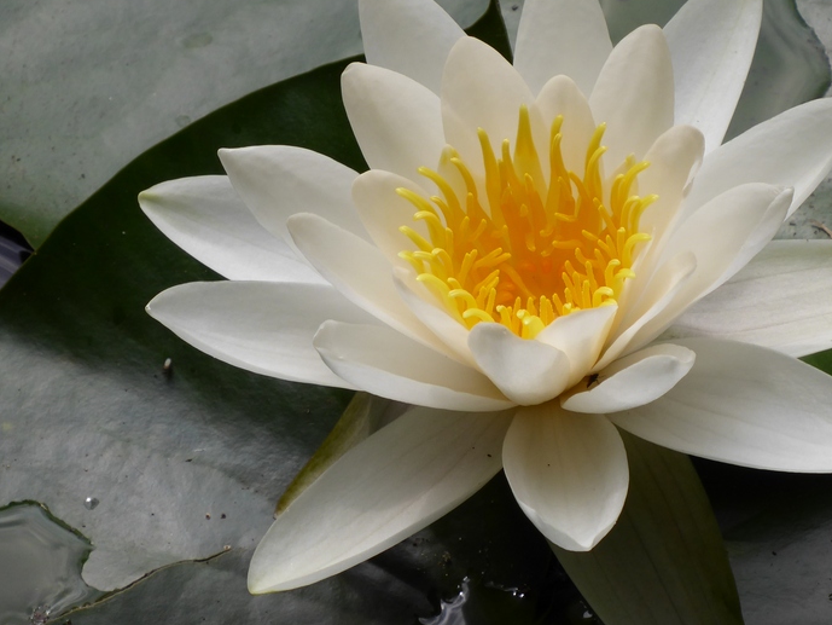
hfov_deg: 2.6
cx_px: 597
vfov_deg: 2.0
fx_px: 18029
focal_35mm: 750
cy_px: 261
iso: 80
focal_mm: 83.4
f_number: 6
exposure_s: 1/200
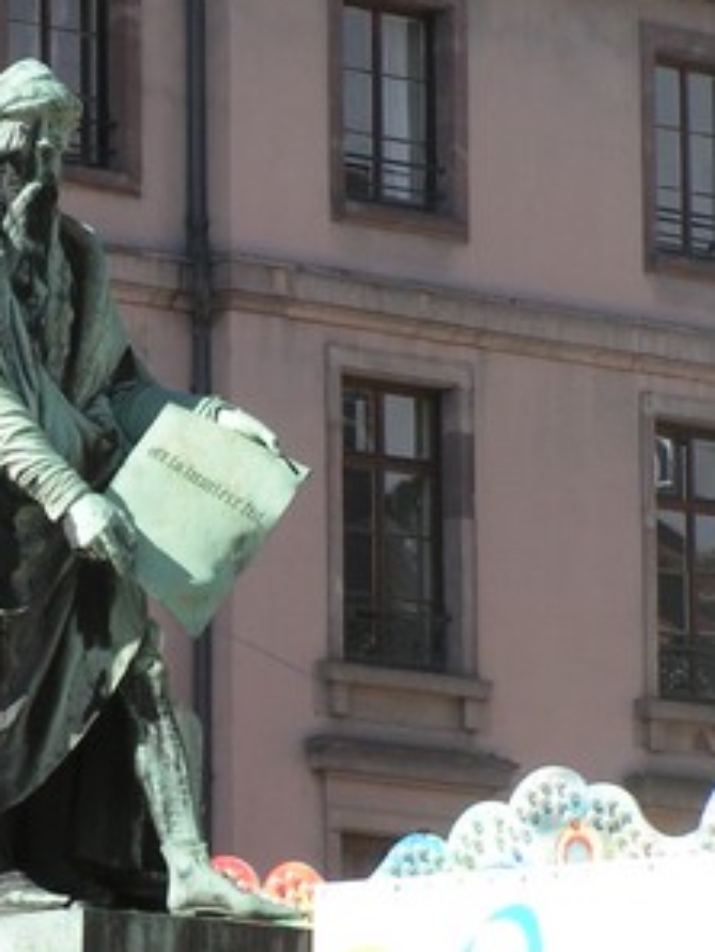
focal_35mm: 310
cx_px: 51
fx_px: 8531
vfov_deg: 6.4
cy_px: 553
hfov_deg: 4.8
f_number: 5.6
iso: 50
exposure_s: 1/250
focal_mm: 22.9
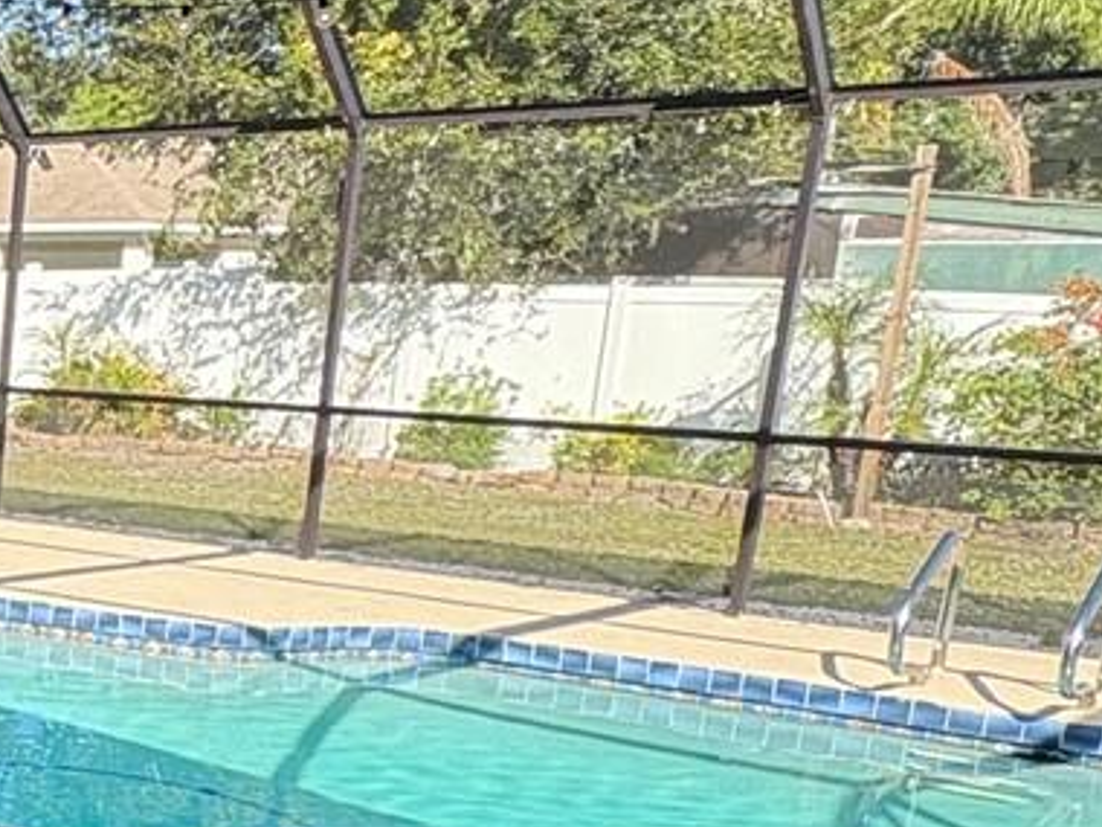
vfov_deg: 24.4
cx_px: -650
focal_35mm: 59
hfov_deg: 23.9
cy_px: 656
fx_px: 1878
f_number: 2.2
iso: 64
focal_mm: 2.22
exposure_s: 1/445
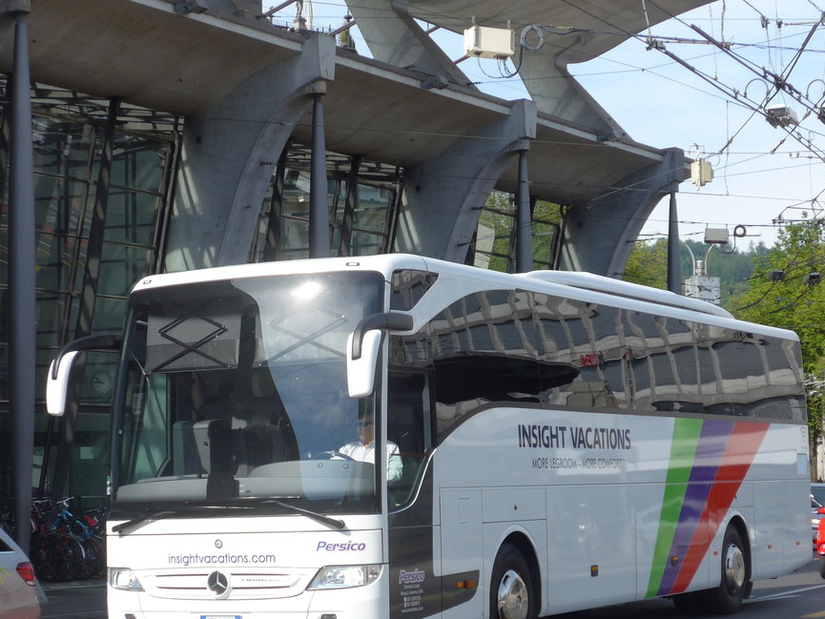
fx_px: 2050
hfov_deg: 22.8
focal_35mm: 86
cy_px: 404
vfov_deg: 17.1
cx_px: 419
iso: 80
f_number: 3.7
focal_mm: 12.7
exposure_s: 1/640
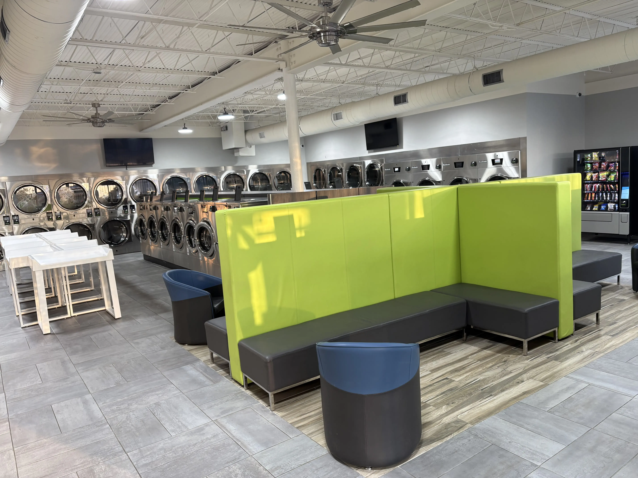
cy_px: 239
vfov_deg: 53.1
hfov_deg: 67.3
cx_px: 319
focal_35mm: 26
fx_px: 479
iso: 40
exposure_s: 1/120
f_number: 1.6
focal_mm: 5.96
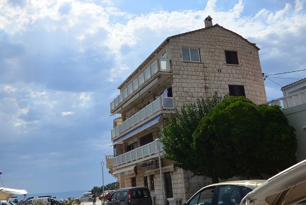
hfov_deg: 28.1
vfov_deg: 18.9
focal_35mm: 72
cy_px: 75
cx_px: 139
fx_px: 612
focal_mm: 22
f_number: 5.6
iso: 640
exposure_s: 1/8000
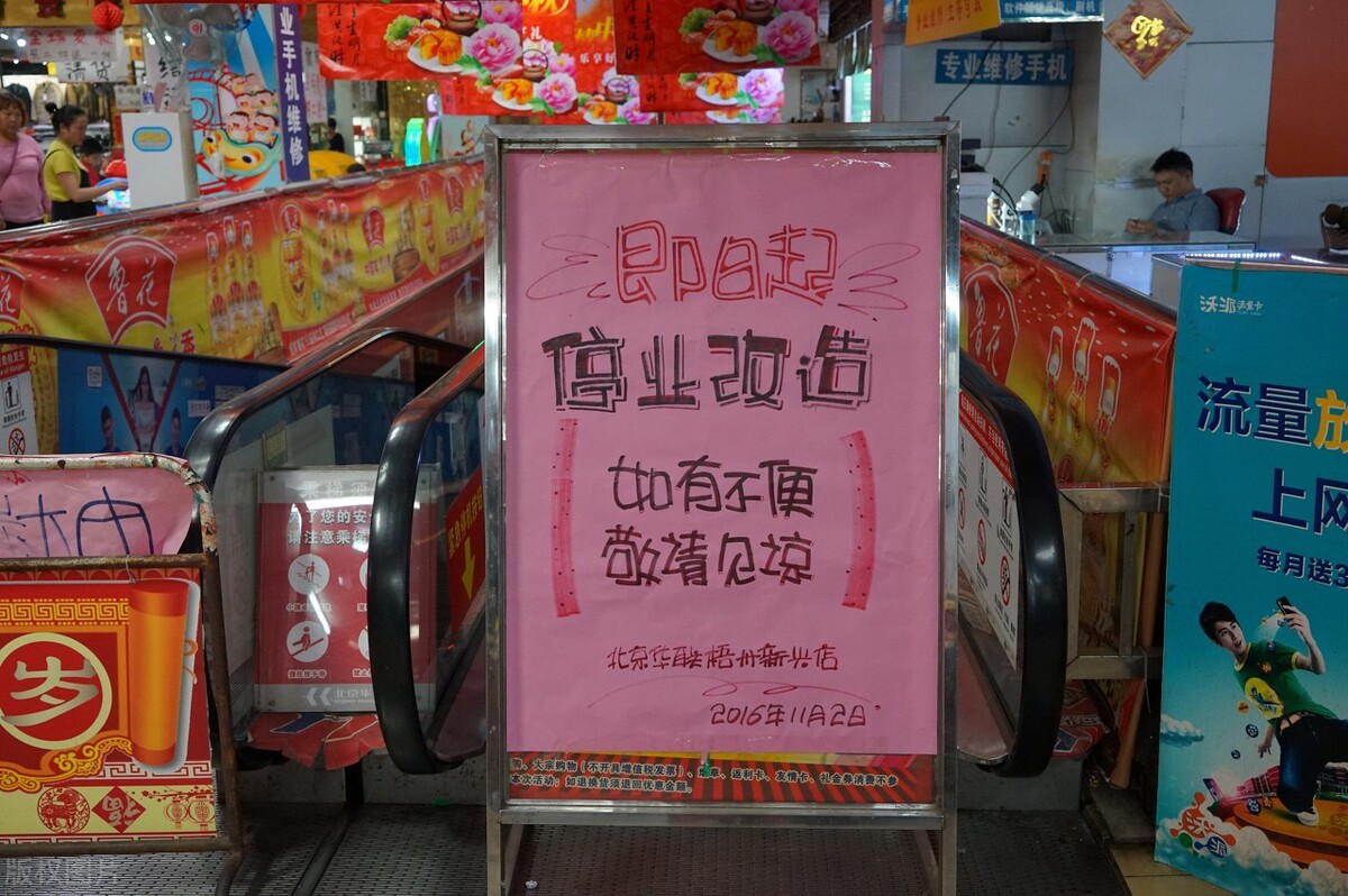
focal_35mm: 36
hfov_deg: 53.2
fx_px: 1347
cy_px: 448
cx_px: 674
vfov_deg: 36.8
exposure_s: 1/100
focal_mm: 36
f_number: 5
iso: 2500
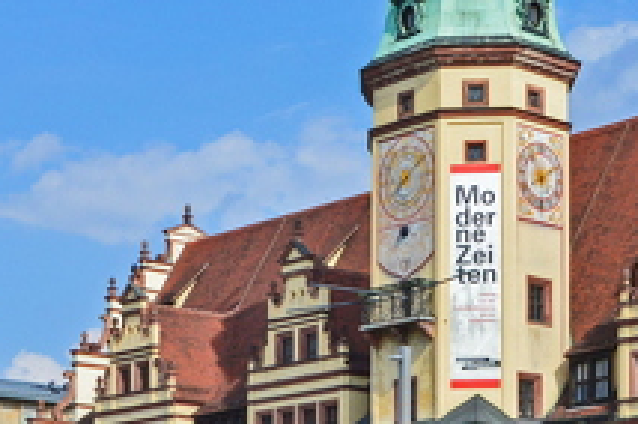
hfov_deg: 20.3
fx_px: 1770
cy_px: 143
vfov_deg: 13.6
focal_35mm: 100
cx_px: 468
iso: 400
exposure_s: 1/400
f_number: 11
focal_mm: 18
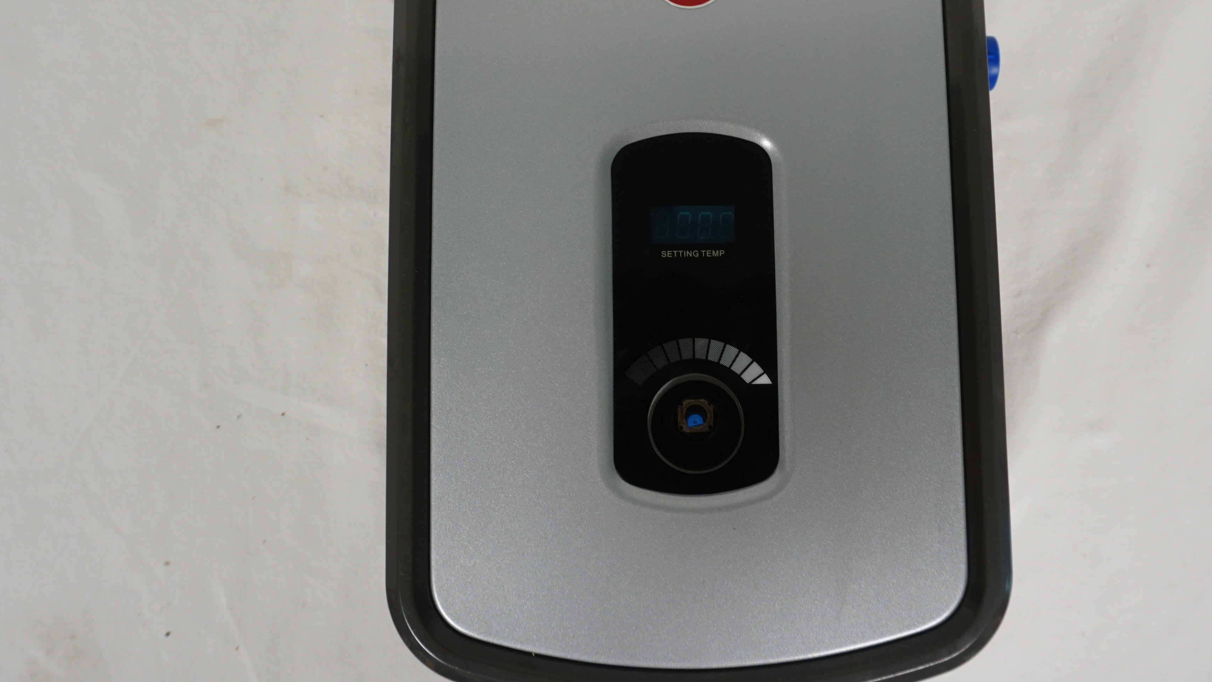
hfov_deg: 62.4
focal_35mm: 31
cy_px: 205
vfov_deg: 37.2
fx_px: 996
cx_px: 680
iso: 500
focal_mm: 16
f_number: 5
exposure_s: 1/25
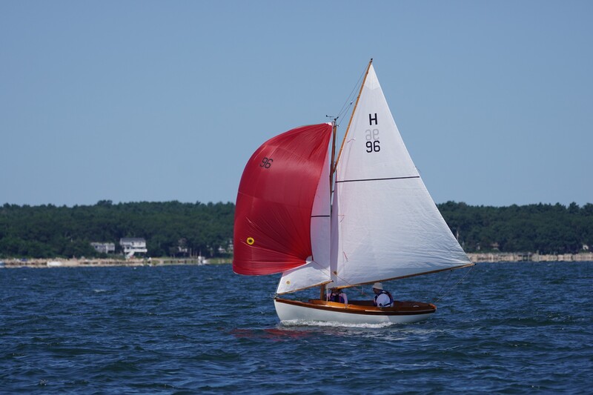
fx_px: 5583
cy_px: 198
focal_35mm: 339
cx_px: 296
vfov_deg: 4.1
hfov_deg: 6.1
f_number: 5.6
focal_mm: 226
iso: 125
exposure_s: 1/1600
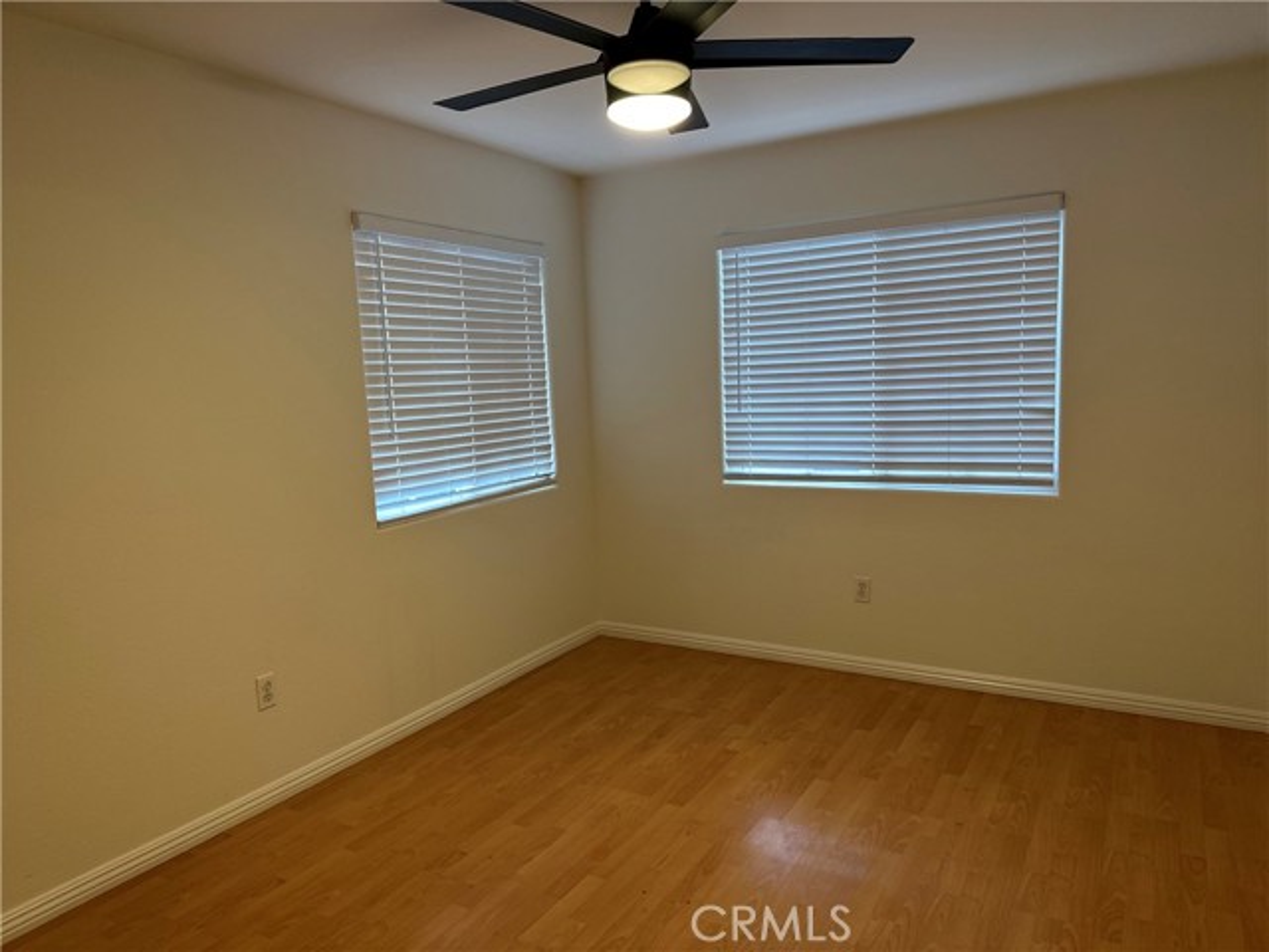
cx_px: 634
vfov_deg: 56.8
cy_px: 476
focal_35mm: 24
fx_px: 880
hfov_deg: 71.6
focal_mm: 6.86
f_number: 1.78
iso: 200
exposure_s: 1/60
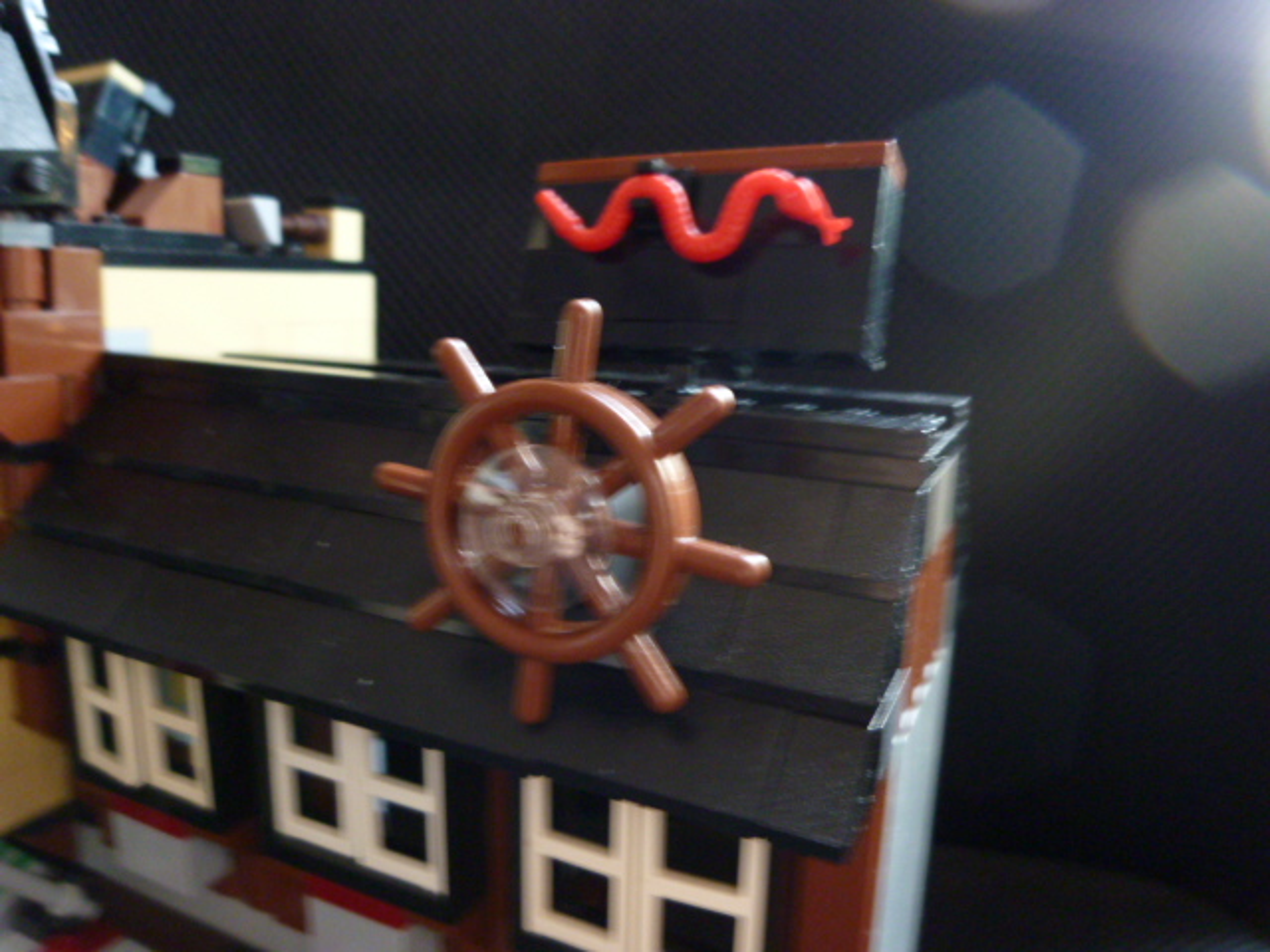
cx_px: 635
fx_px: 917
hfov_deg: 69.4
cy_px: 476
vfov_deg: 54.9
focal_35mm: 25
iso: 400
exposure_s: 1/4
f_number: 2.8
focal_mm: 4.5
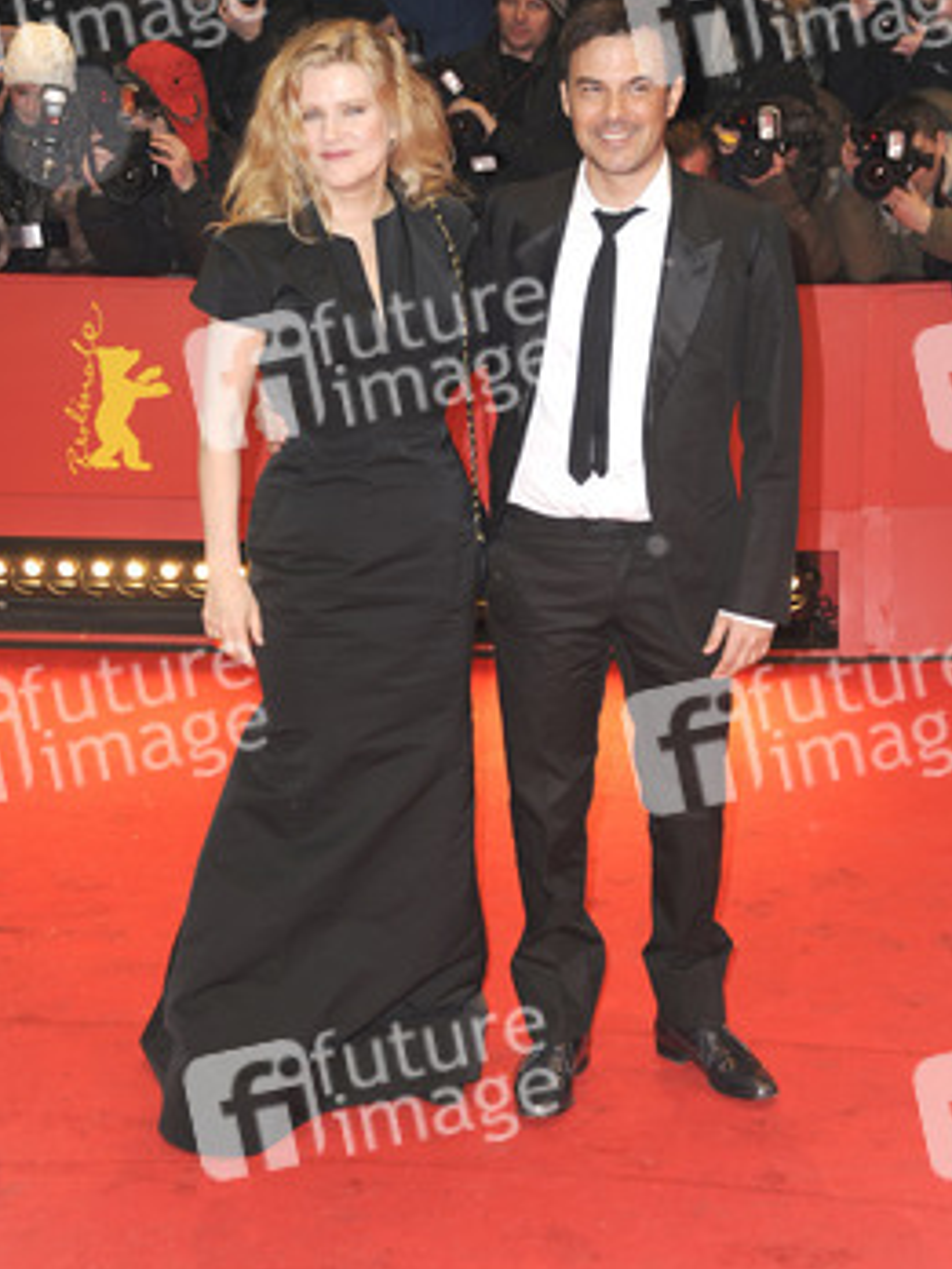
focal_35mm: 64
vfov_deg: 30.2
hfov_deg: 22.9
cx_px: 478
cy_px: 547
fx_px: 2347
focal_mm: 58
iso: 640
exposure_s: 1/250
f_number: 5.6
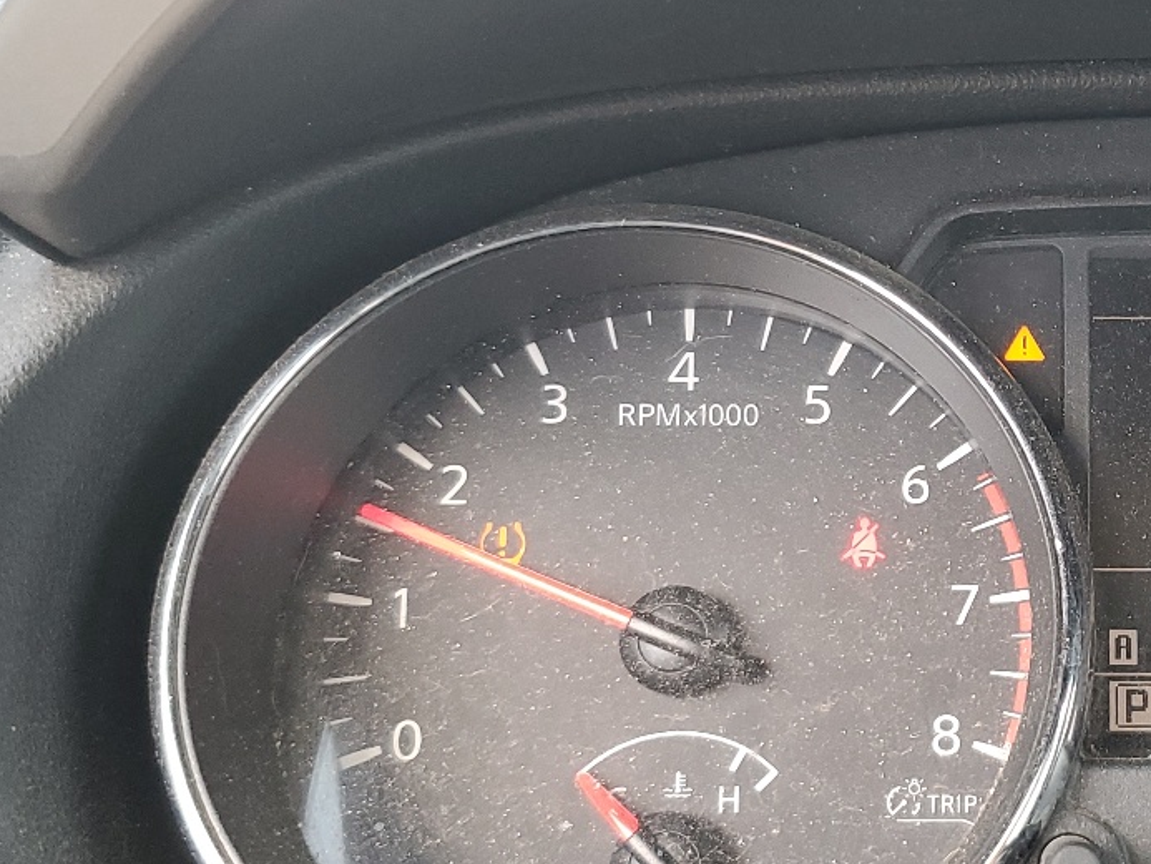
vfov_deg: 24.4
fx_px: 1995
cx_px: 1109
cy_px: 532
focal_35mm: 60
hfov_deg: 30.3
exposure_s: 1/120
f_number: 1.5
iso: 87
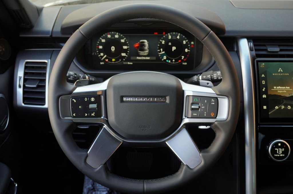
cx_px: 146
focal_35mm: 42
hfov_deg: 46.5
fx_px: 341
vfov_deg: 31.7
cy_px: 97
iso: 160
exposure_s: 1/50
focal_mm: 28
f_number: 4.5
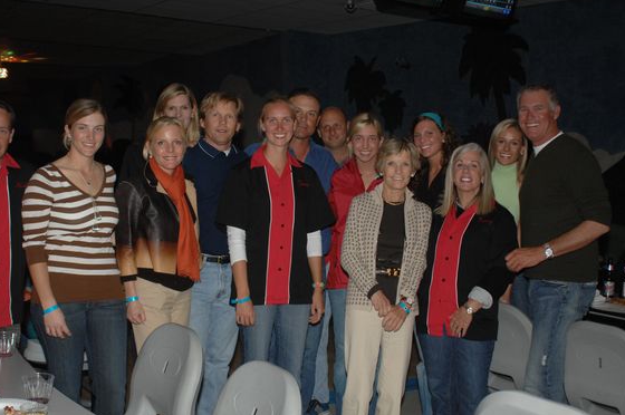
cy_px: 210
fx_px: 832
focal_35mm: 48
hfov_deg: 41.1
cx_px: 289
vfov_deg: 28.0
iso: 400
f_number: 3.5
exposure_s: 1/125
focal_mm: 28
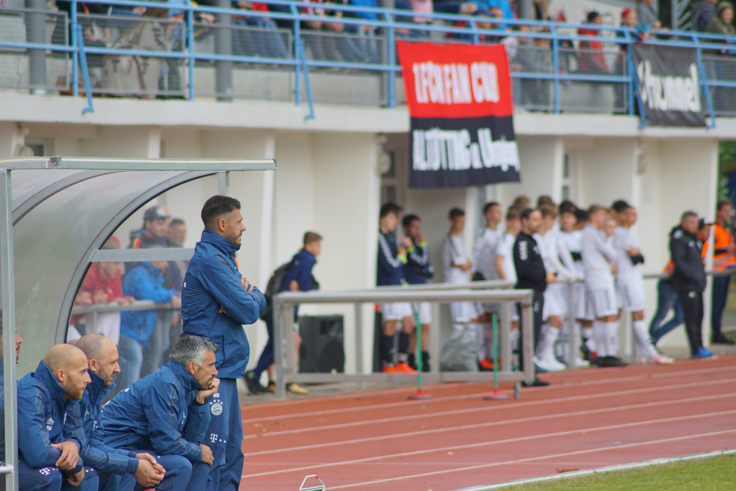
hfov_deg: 6.9
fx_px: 6133
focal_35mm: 300
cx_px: 368
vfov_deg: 4.6
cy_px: 246
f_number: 4.5
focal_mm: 200
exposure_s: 1/320
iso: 250
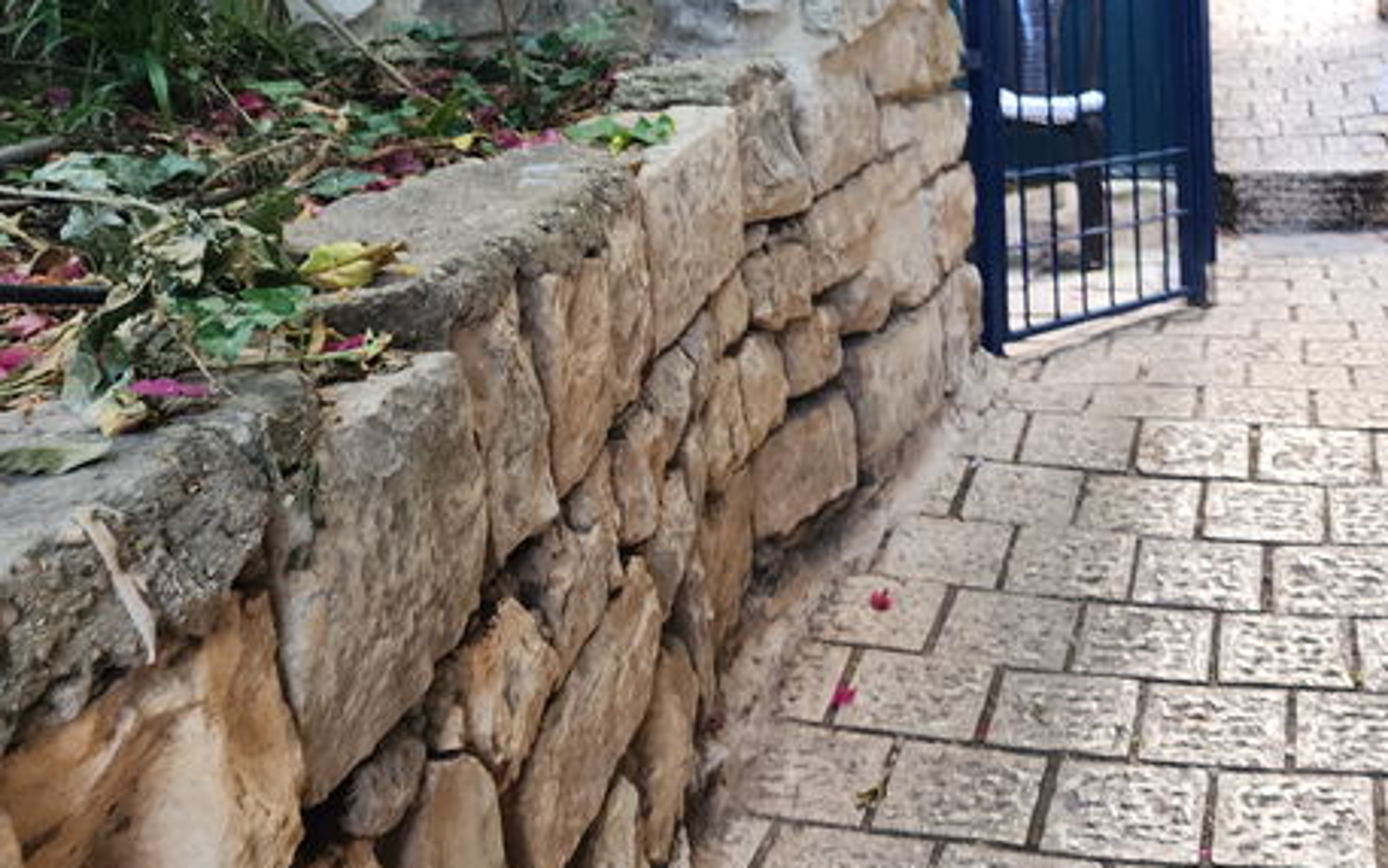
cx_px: 1024
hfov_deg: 40.7
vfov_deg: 26.5
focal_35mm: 48
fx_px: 1816
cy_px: 214
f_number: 1.8
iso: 640
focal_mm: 6.4
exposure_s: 1/100
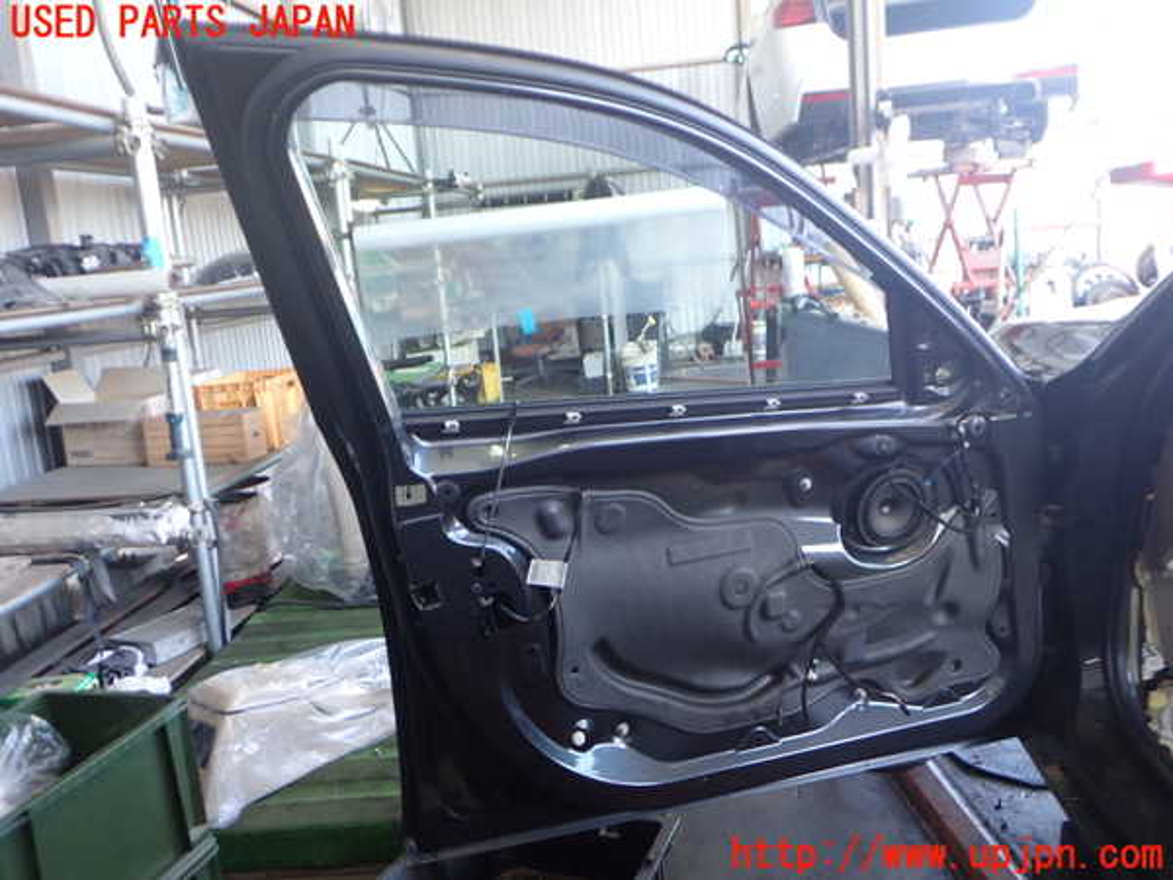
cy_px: 440
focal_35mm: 30
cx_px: 586
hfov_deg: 60.0
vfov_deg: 46.8
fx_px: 1017
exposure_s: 1/60
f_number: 2.3
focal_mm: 5.4
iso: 200
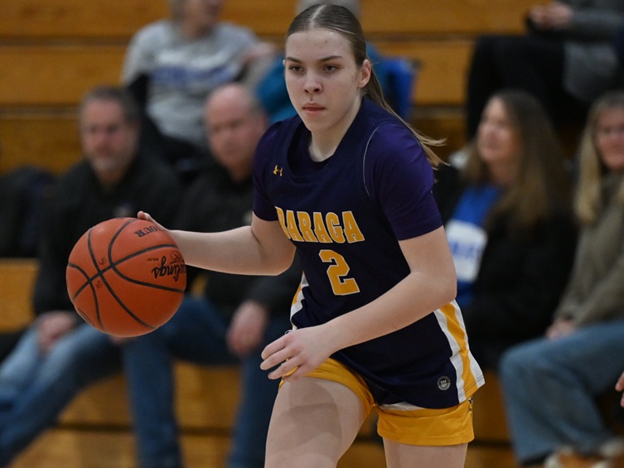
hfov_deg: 10.4
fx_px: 3426
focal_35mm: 190
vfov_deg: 7.8
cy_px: 234
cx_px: 333
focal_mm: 175
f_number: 2.8
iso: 3200
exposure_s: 1/1250
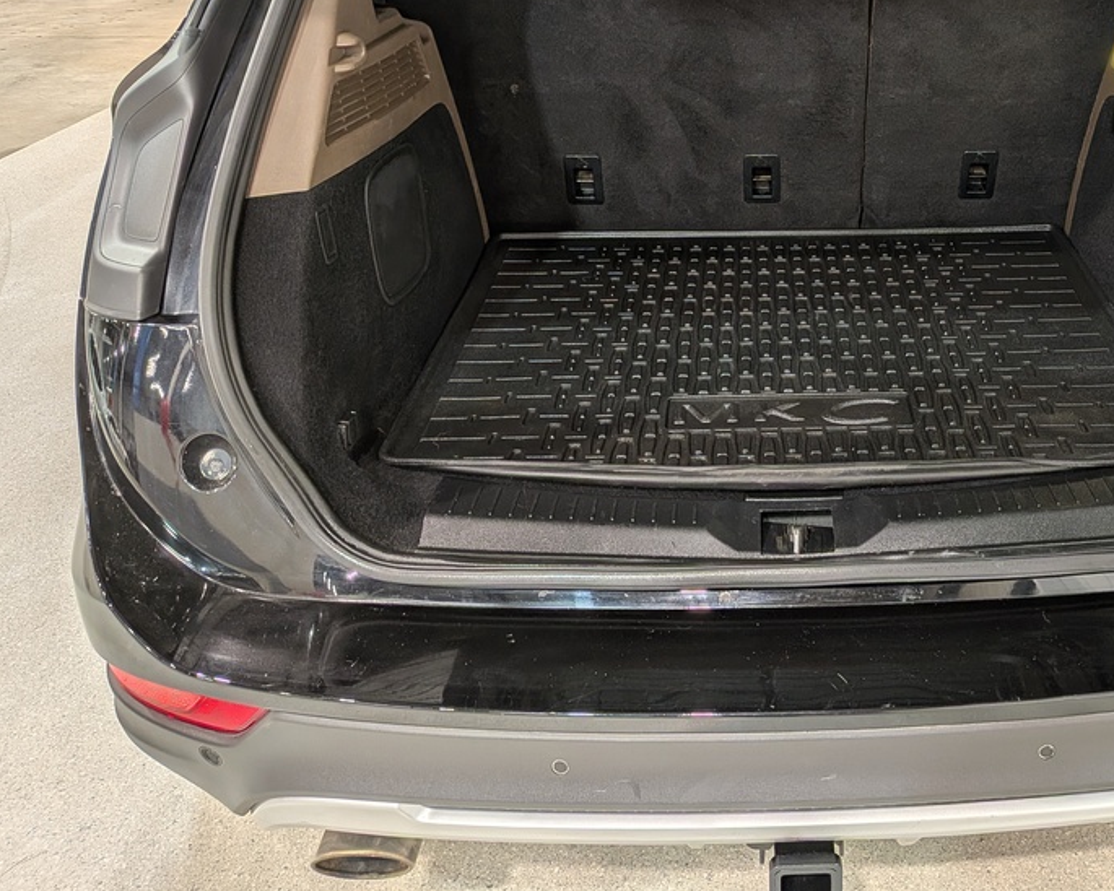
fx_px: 1154
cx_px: 790
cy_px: 272
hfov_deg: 50.1
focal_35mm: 35
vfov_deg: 41.5
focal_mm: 4.53
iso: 26
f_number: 1.7
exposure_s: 1/160
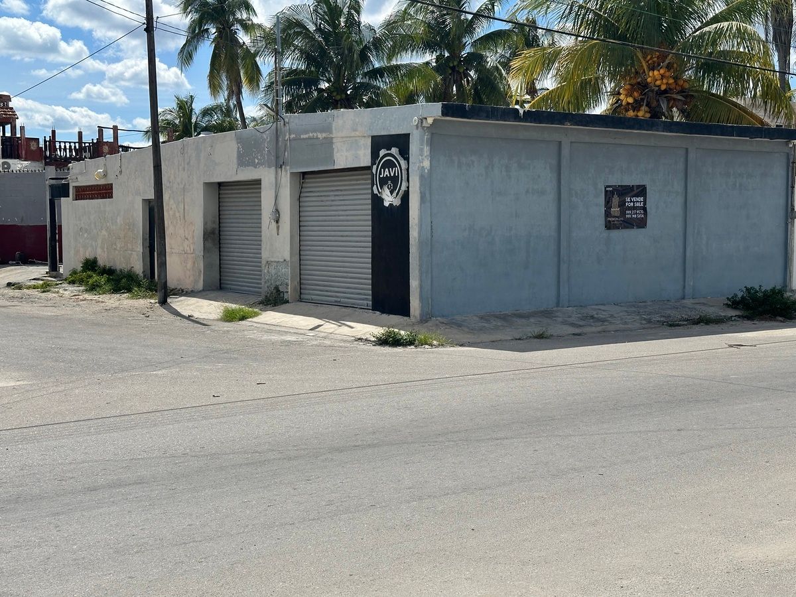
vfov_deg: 30.3
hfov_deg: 39.7
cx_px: 398
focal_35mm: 48
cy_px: 298
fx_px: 1104
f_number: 1.78
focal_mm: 6.86
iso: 64
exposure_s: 1/7634
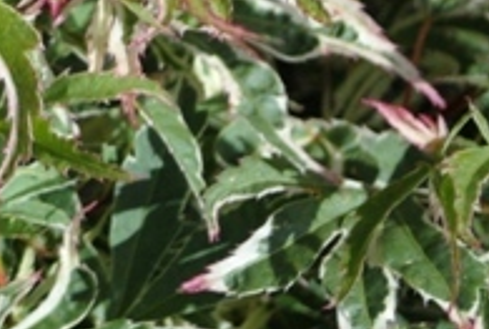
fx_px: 5890
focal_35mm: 433
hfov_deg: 4.7
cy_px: -6
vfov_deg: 3.2
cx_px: -594
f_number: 5.6
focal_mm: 55
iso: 200
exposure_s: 1/320
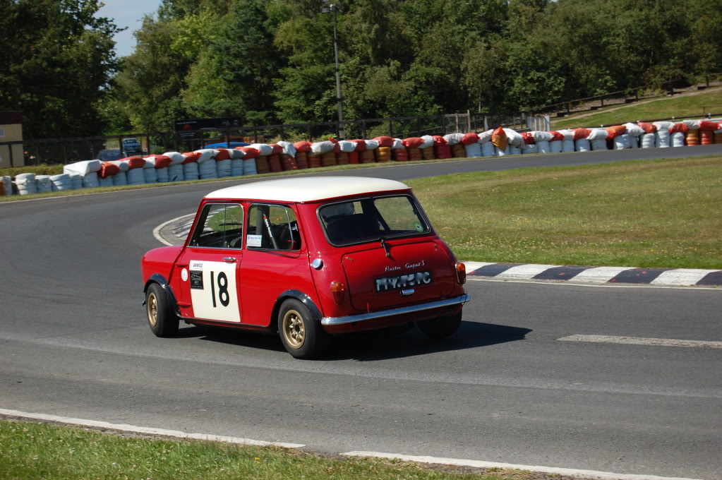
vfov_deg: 16.5
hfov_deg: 24.6
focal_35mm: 82
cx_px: 361
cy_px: 240
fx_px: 1653
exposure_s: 1/1000
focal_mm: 55
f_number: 5.6
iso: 280
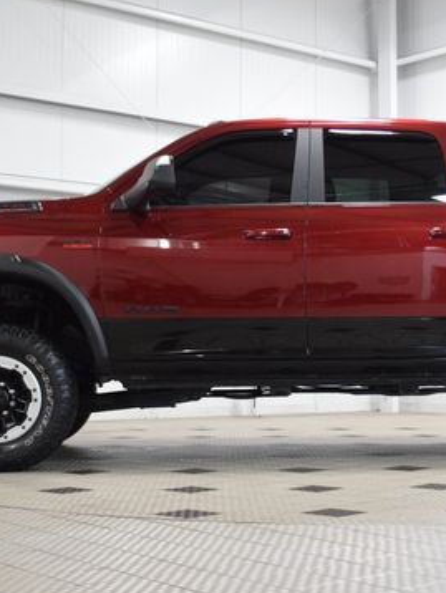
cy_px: 309
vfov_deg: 28.9
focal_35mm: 67
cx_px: 328
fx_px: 1150
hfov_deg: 21.8
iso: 1400
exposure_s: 1/60
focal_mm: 26
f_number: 4.2
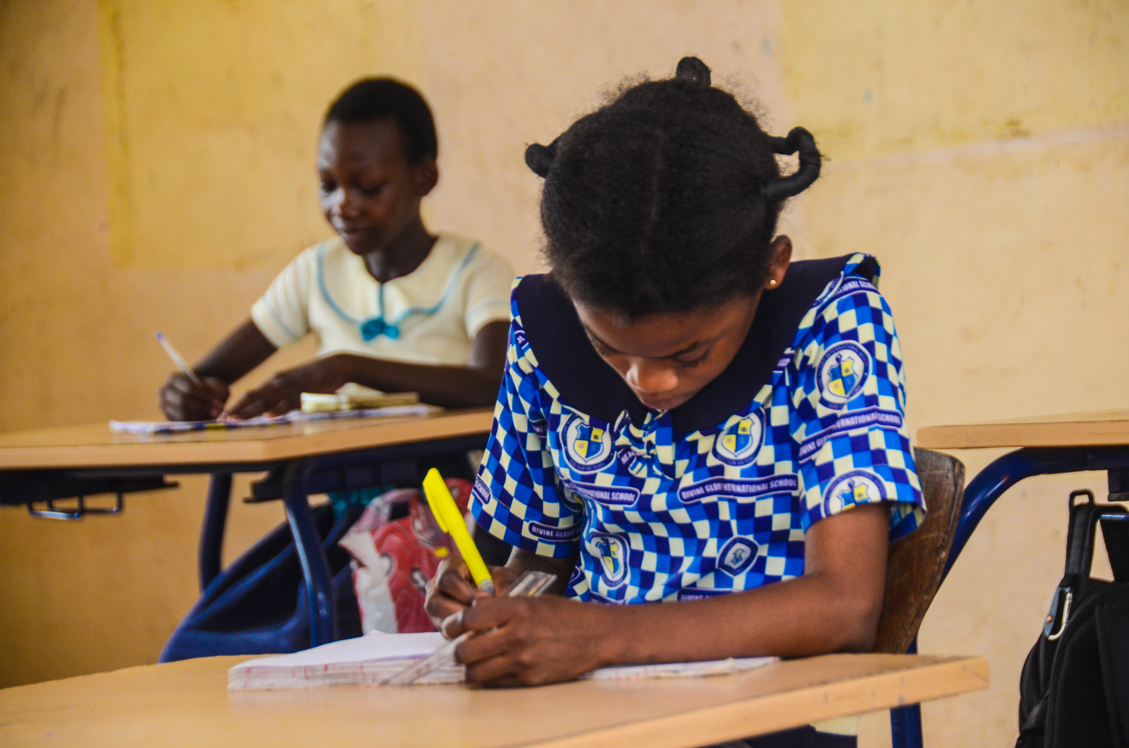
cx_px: 564
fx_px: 4929
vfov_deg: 8.7
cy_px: 374
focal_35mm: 158
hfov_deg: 13.1
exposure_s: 1/125
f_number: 5.6
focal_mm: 105
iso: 500
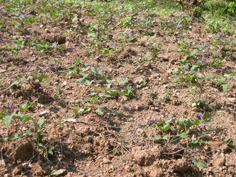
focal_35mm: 67
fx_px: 457
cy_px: 88
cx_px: 118
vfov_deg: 21.9
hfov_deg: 29.0
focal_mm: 14.2
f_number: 3.7
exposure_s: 1/506
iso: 100
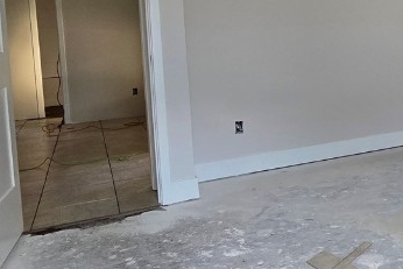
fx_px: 448
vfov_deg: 32.7
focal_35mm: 40
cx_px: 381
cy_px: 63
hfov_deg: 43.2
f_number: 2.2
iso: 160
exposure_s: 1/100
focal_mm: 2.2
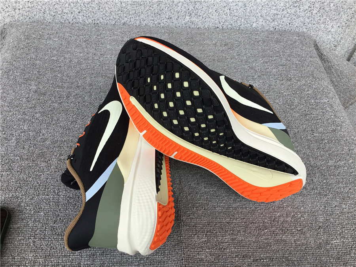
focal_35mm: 31
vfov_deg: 45.4
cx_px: 178
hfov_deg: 58.4
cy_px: 134
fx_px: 319
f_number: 2.4
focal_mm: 3.3
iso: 25
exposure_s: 1/176
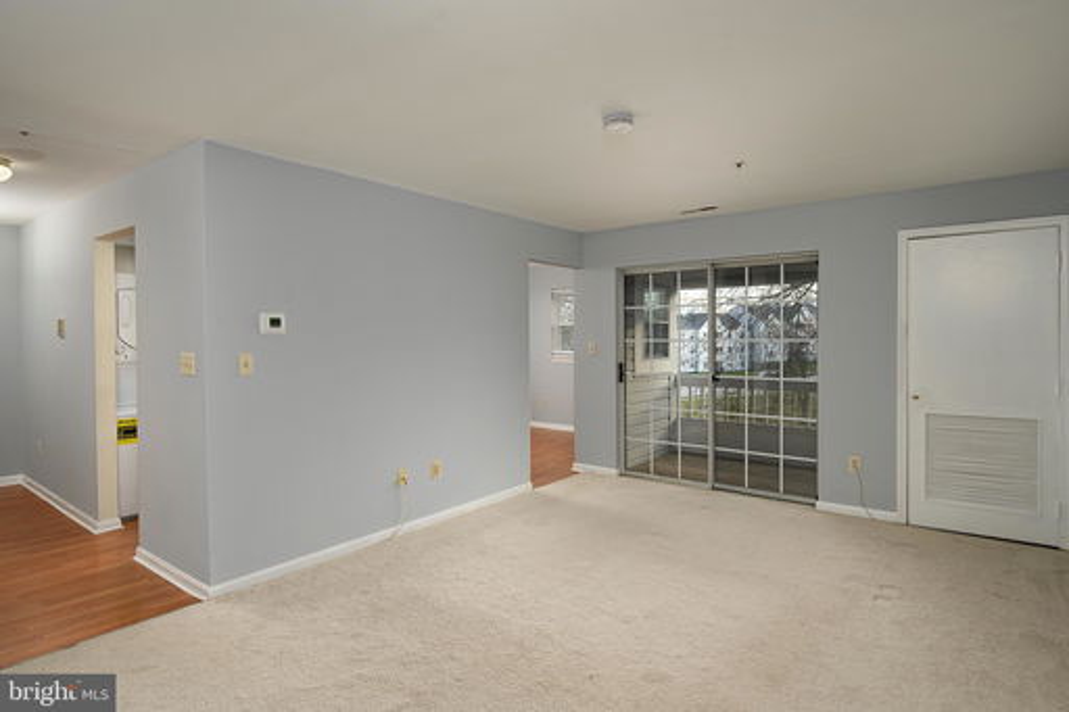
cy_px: 356
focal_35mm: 19
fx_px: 564
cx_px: 534
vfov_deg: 64.5
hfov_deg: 86.9
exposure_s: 1/60
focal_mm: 19
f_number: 9
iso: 320
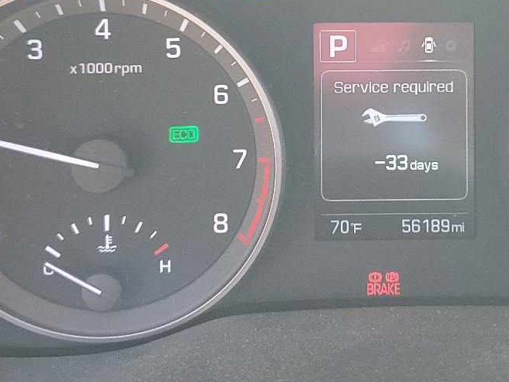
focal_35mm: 63
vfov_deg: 22.9
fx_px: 926
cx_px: 354
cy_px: 63
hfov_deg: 30.4
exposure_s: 1/60.2
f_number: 1.5
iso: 82
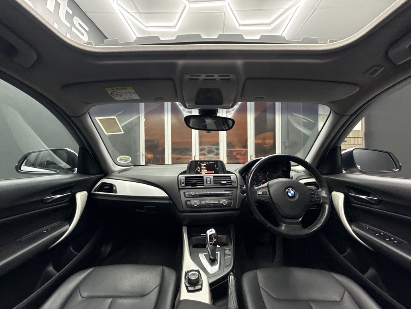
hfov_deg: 102.1
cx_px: 206
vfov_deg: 85.7
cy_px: 154
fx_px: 166
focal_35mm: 14
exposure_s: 1/53
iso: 320
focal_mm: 2.22
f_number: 2.2
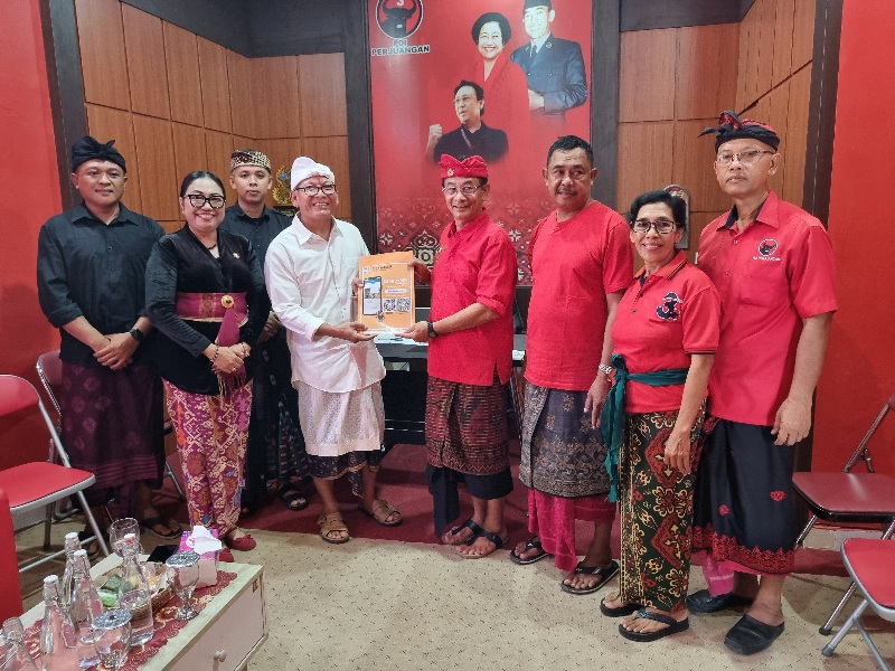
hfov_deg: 67.3
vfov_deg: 53.1
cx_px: 448
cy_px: 336
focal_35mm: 26
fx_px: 672
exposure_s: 1/33
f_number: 1.8
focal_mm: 5.4
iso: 640
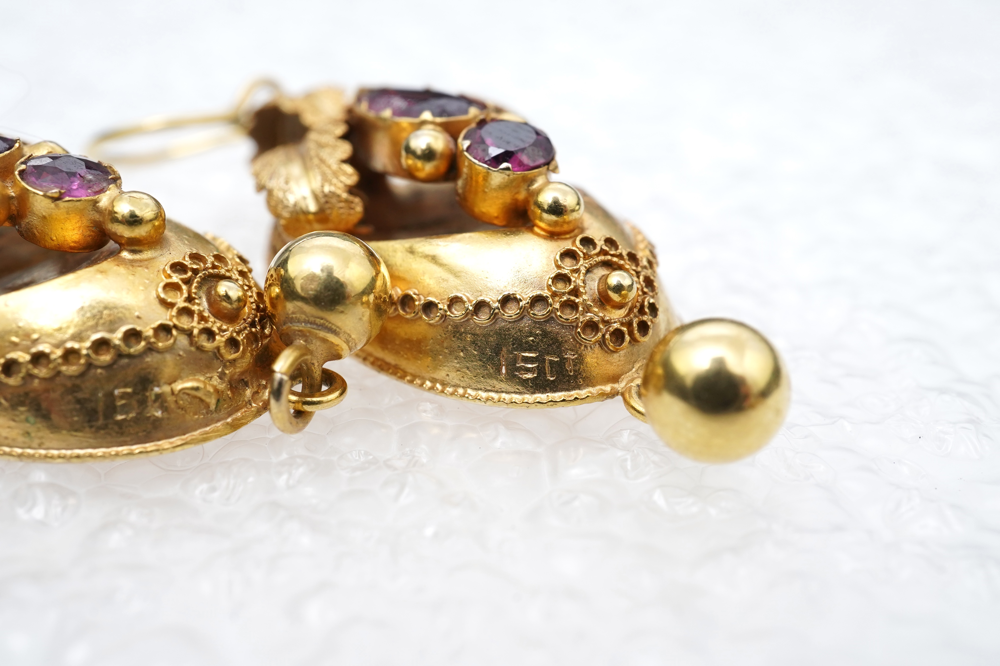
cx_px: 500
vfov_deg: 29.9
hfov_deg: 43.6
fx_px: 1250
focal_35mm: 45
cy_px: 333
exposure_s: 1/125
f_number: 20
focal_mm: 30
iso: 640
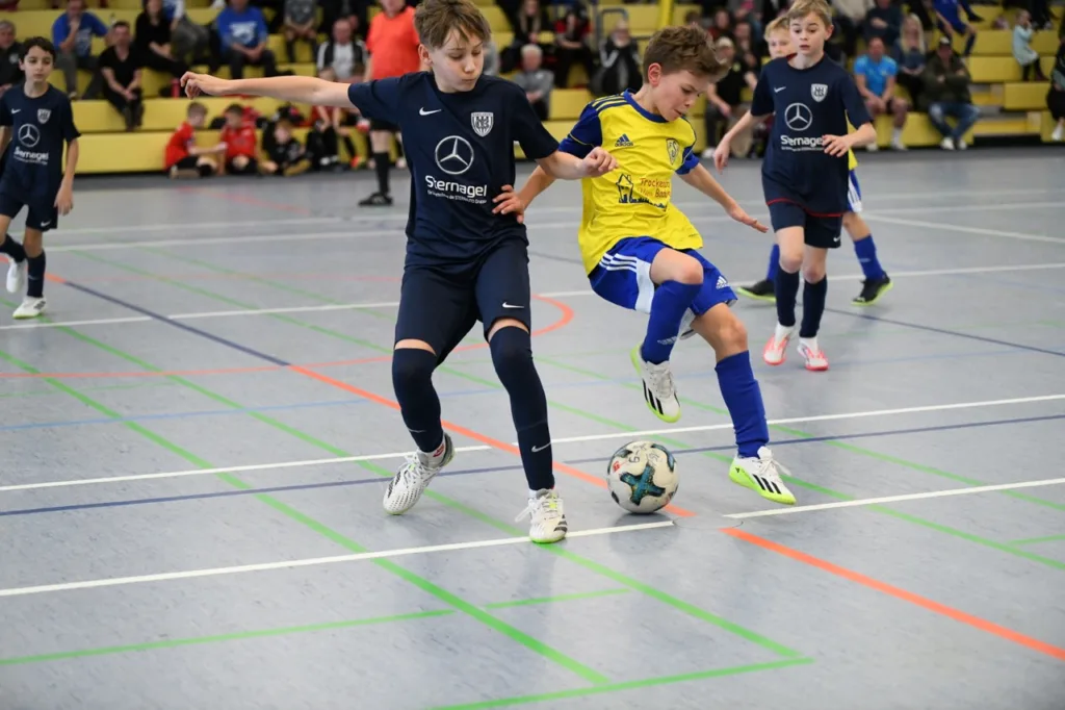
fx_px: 2425
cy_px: 355
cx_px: 532
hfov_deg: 24.8
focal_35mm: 82
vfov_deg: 16.6
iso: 8000
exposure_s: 1/1600
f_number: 2.8
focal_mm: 82
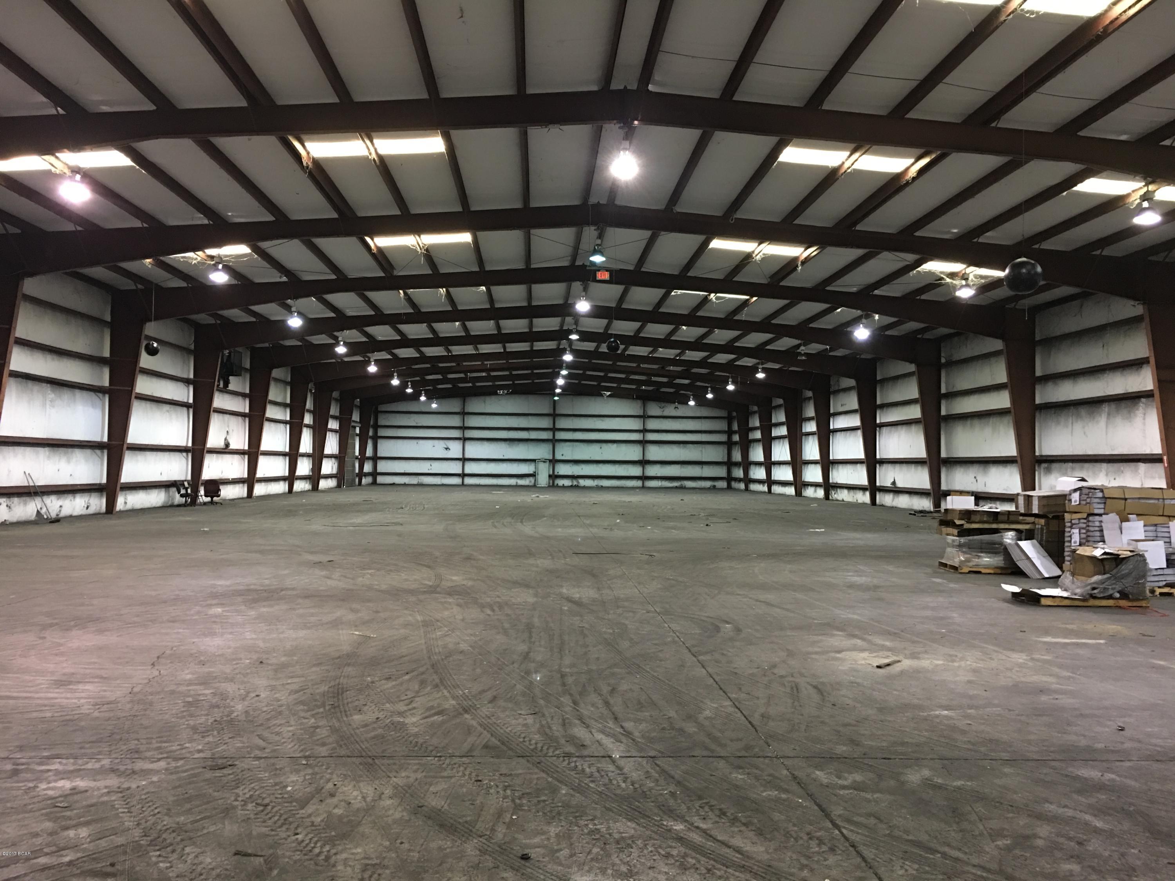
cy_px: 440
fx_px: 984
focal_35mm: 29
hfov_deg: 61.7
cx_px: 588
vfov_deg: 48.2
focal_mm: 4.15
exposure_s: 1/4
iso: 50
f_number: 2.2
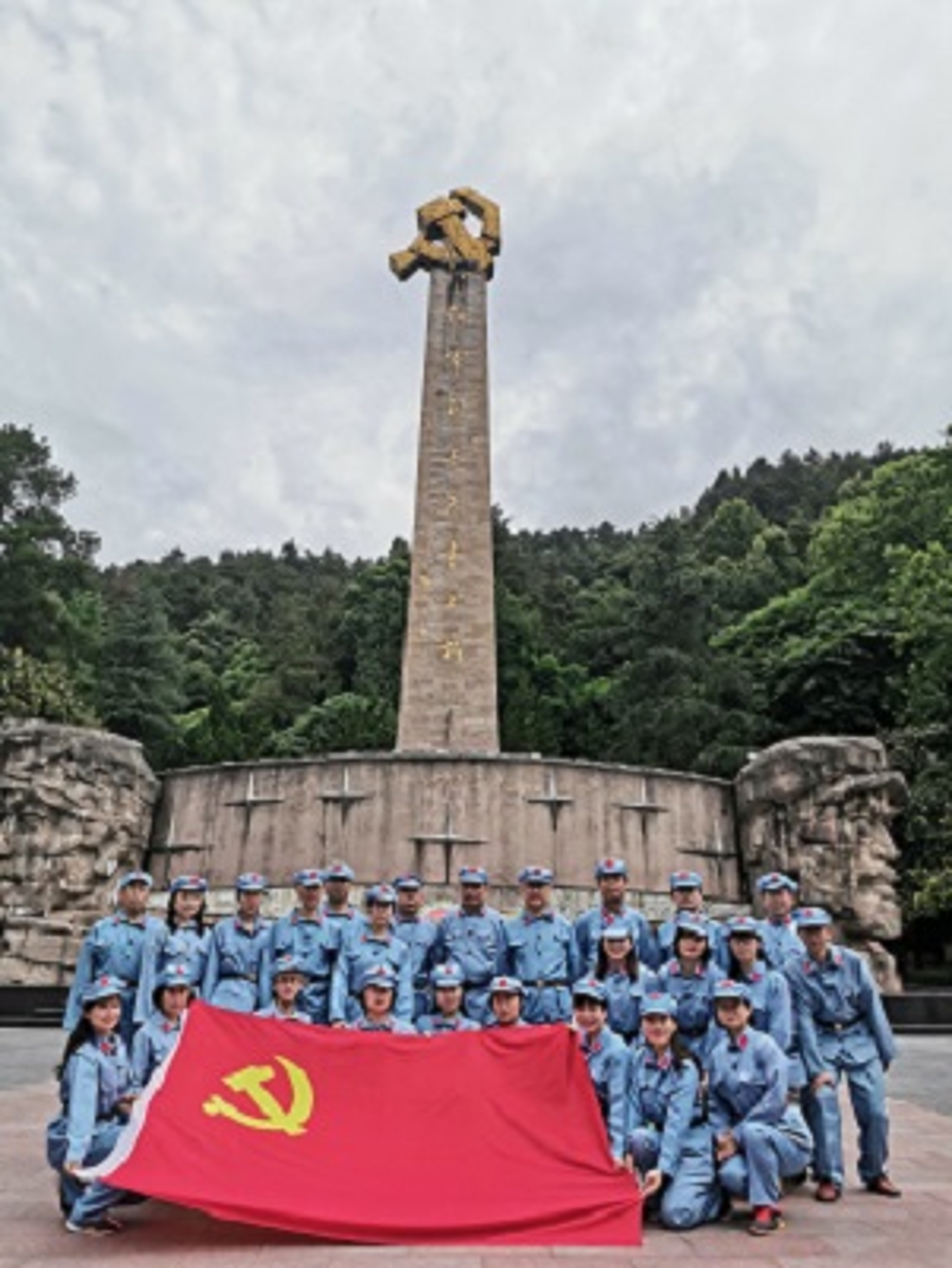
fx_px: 990
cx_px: 476
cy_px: 634
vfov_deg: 65.3
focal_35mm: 27
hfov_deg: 51.4
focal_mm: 5.56
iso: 50
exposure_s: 1/5814
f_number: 1.6
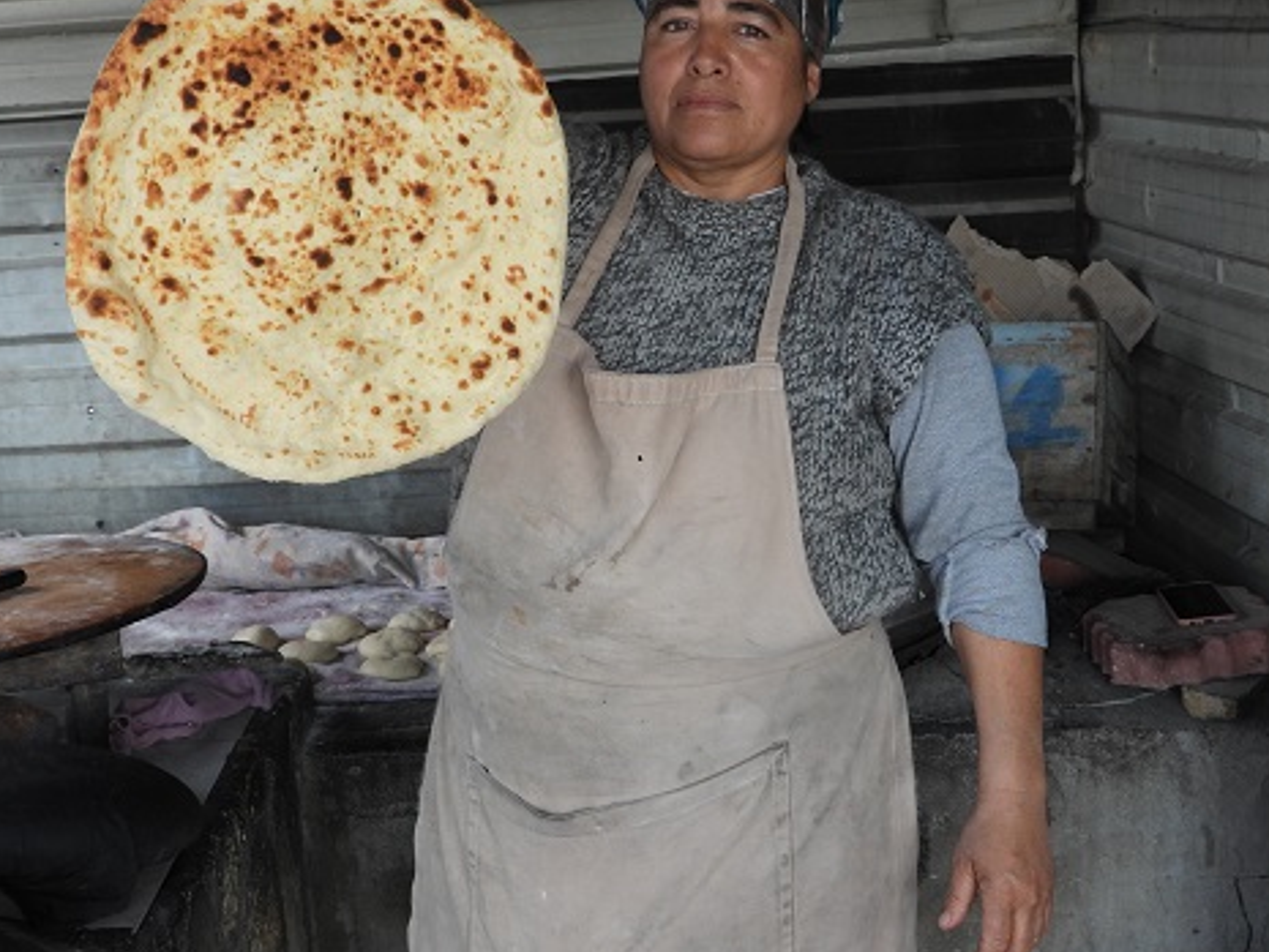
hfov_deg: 38.9
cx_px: 688
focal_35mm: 49
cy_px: 415
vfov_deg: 29.7
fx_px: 1797
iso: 100
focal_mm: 6.8
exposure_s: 1/200
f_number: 3.2
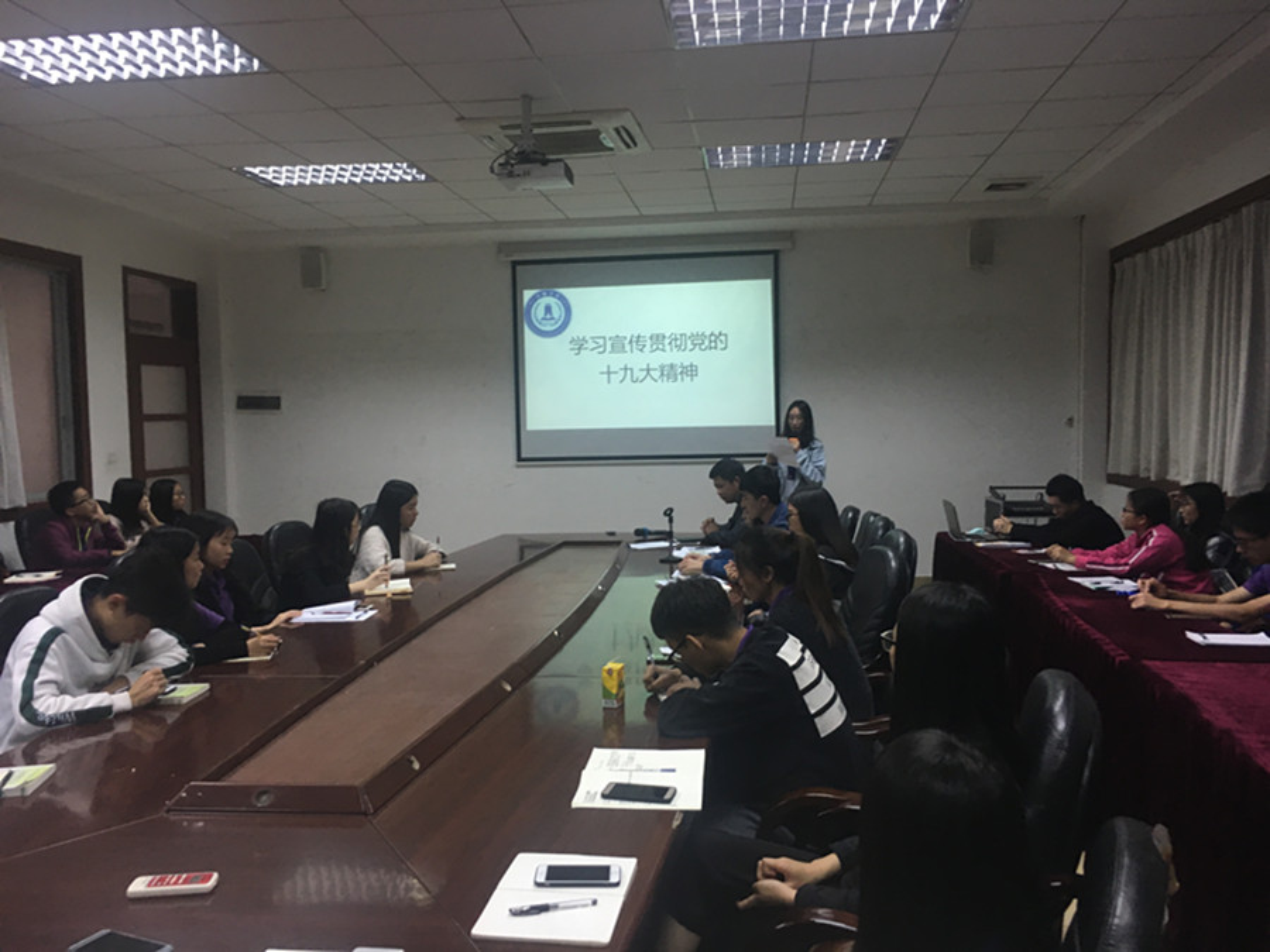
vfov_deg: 48.2
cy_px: 476
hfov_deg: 61.7
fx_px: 1064
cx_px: 635
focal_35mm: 29
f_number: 2.2
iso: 80
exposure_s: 1/33
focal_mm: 4.15
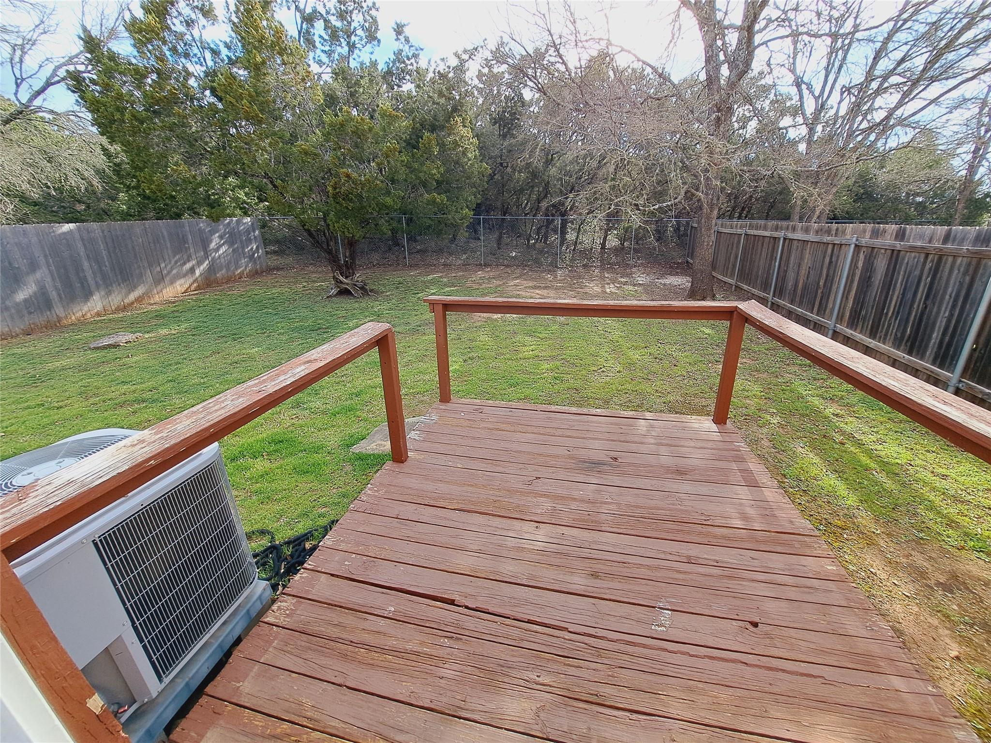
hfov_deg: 106.2
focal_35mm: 13
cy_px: 372
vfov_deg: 89.9
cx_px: 496
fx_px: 372
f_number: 2.2
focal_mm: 1.74
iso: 50
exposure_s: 1/344
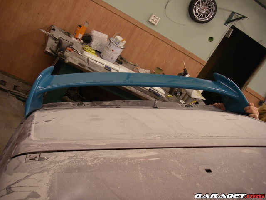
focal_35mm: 38
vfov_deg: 37.7
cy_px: 100
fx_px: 292
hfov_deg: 49.0
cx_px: 133
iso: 160
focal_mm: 6.3
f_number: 3.3
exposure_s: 1/50
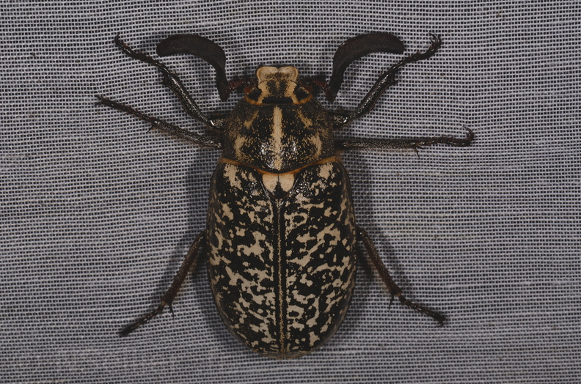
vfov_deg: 10.7
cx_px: 290
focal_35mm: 128
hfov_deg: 16.1
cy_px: 192
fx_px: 2053
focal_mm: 85
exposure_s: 1/60
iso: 100
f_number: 25
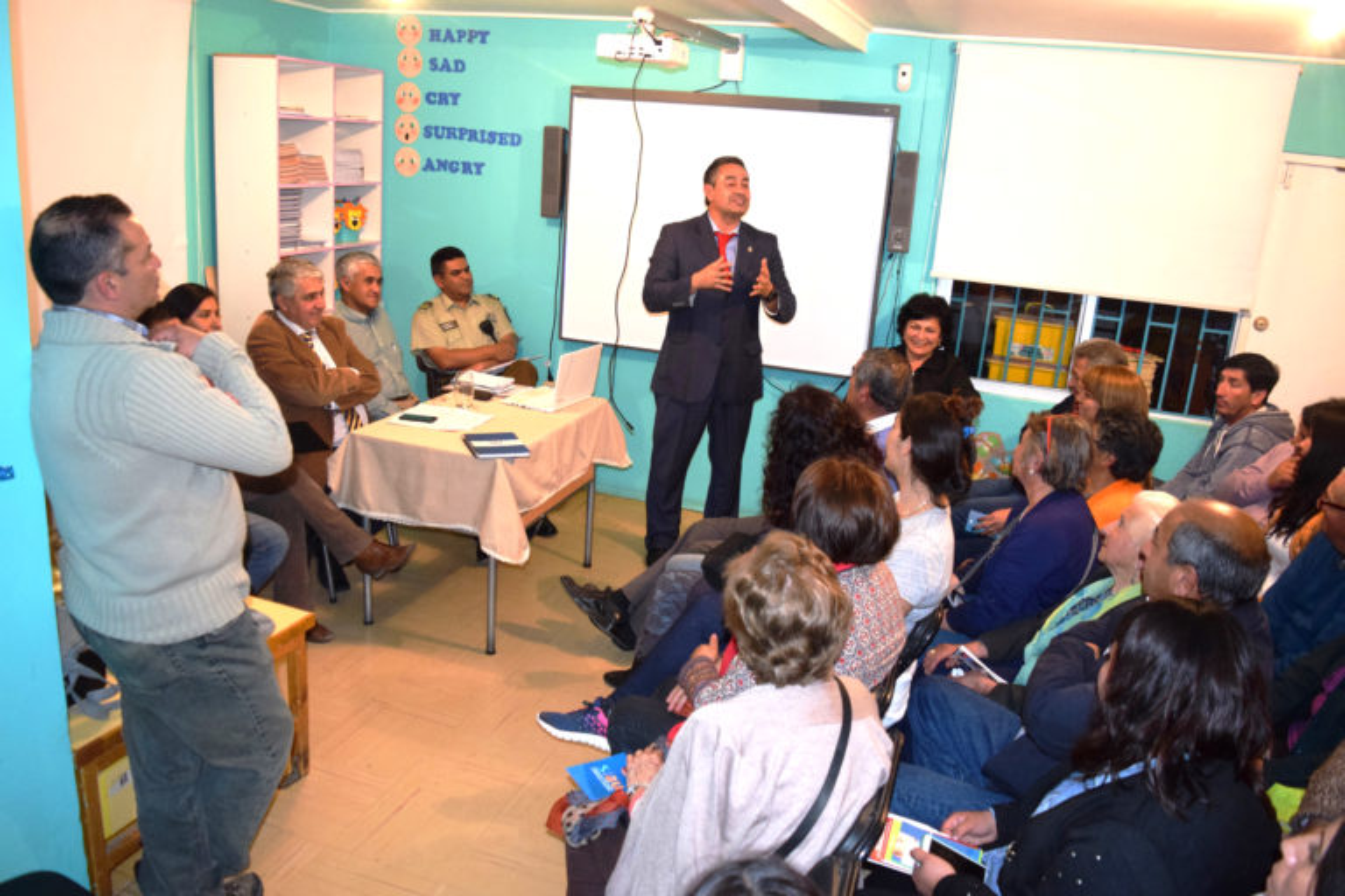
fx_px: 1009
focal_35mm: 27
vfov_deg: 47.9
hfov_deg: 67.4
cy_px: 448
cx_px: 672
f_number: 3.5
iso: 1800
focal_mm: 18
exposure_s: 1/60
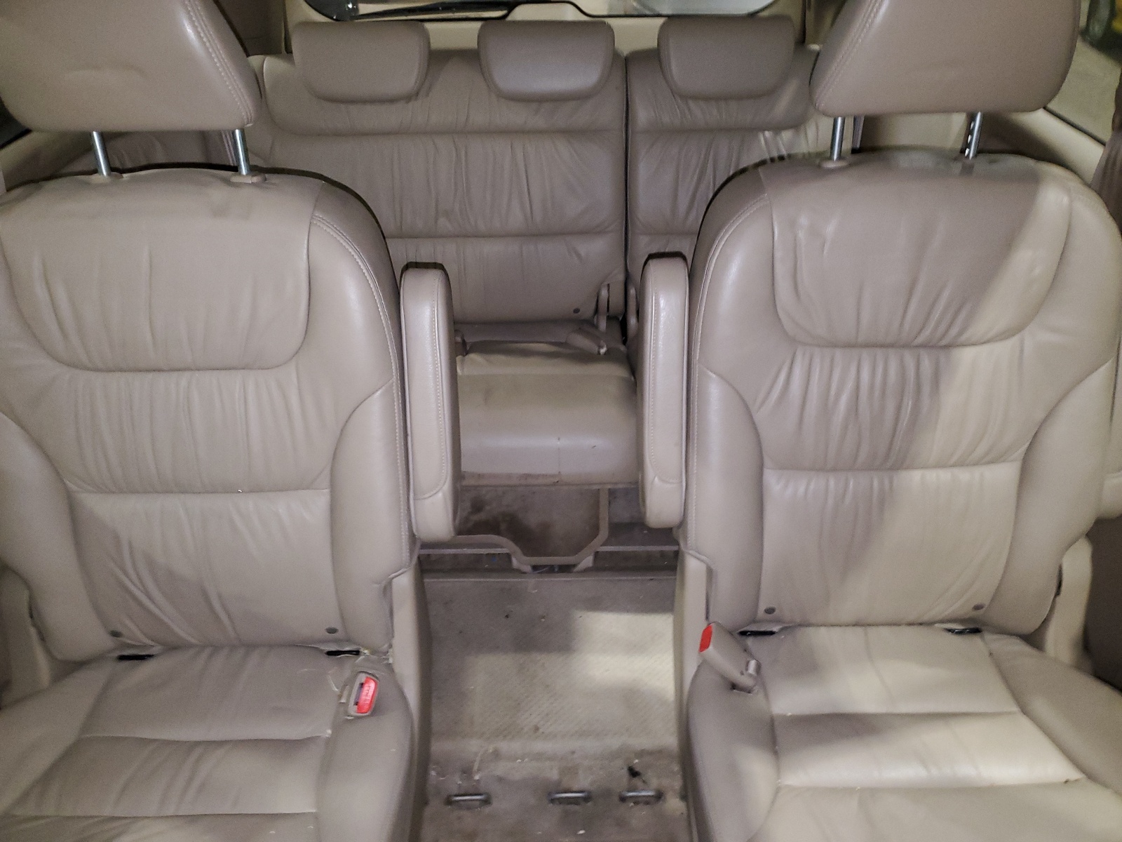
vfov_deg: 53.1
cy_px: 421
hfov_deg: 67.3
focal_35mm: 26
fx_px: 843
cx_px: 561
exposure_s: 1/15
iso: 301
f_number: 1.5
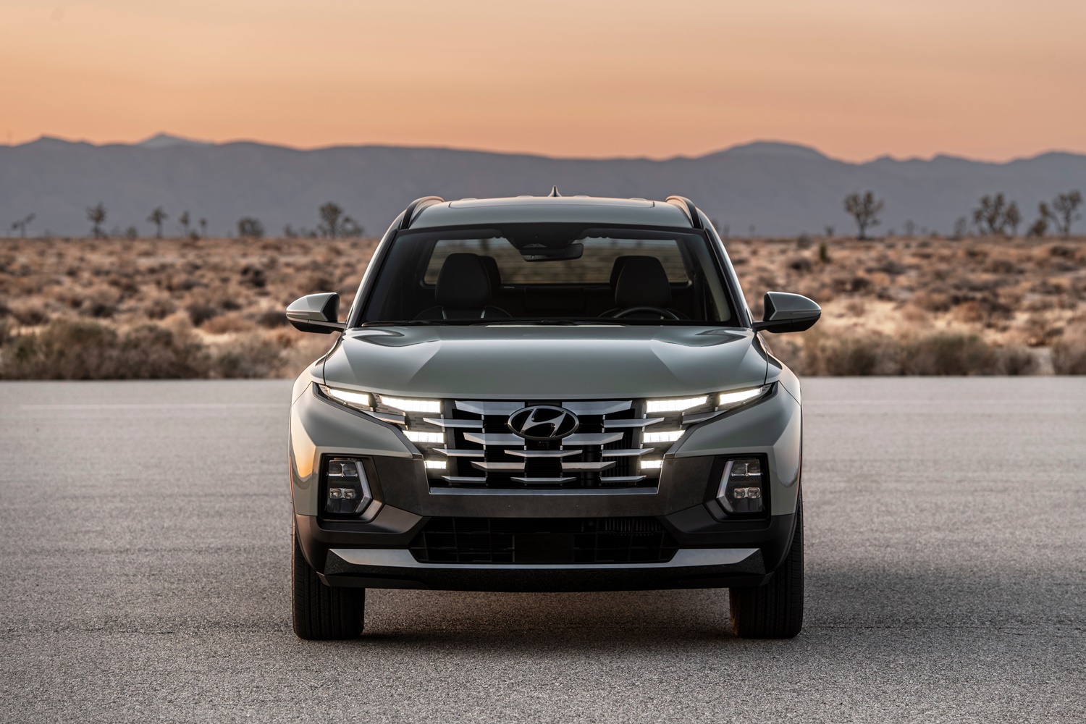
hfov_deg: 16.4
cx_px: 543
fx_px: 3771
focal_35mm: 125
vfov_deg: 11.0
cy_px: 362
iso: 64
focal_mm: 125
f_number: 5
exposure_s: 1/5
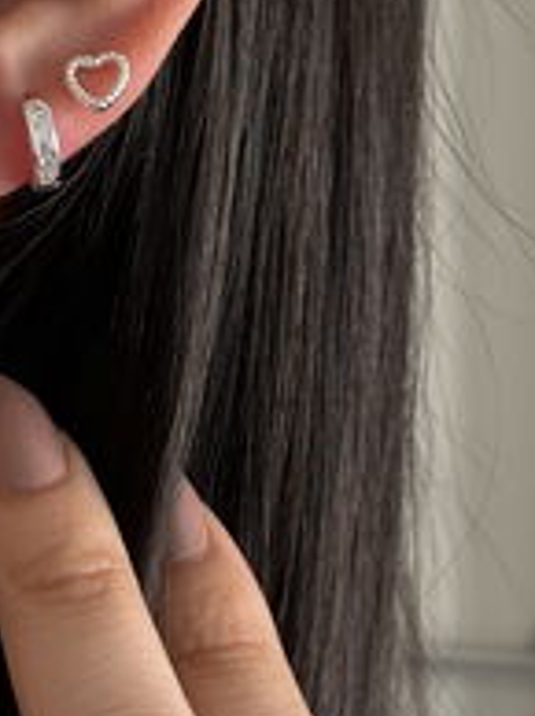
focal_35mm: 143
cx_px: 140
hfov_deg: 10.3
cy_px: 245
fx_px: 2953
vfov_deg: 13.8
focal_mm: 5.96
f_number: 1.6
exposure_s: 1/60
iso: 50
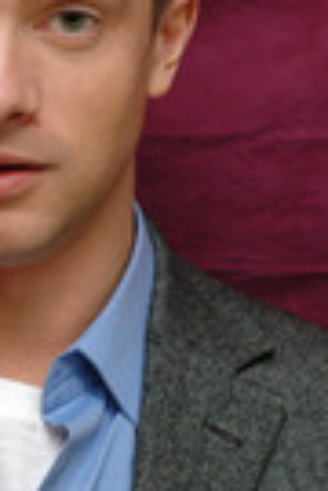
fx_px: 4851
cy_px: 276
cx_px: -26
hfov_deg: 3.9
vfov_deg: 5.8
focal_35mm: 355
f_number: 6.3
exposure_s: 1/400
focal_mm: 80
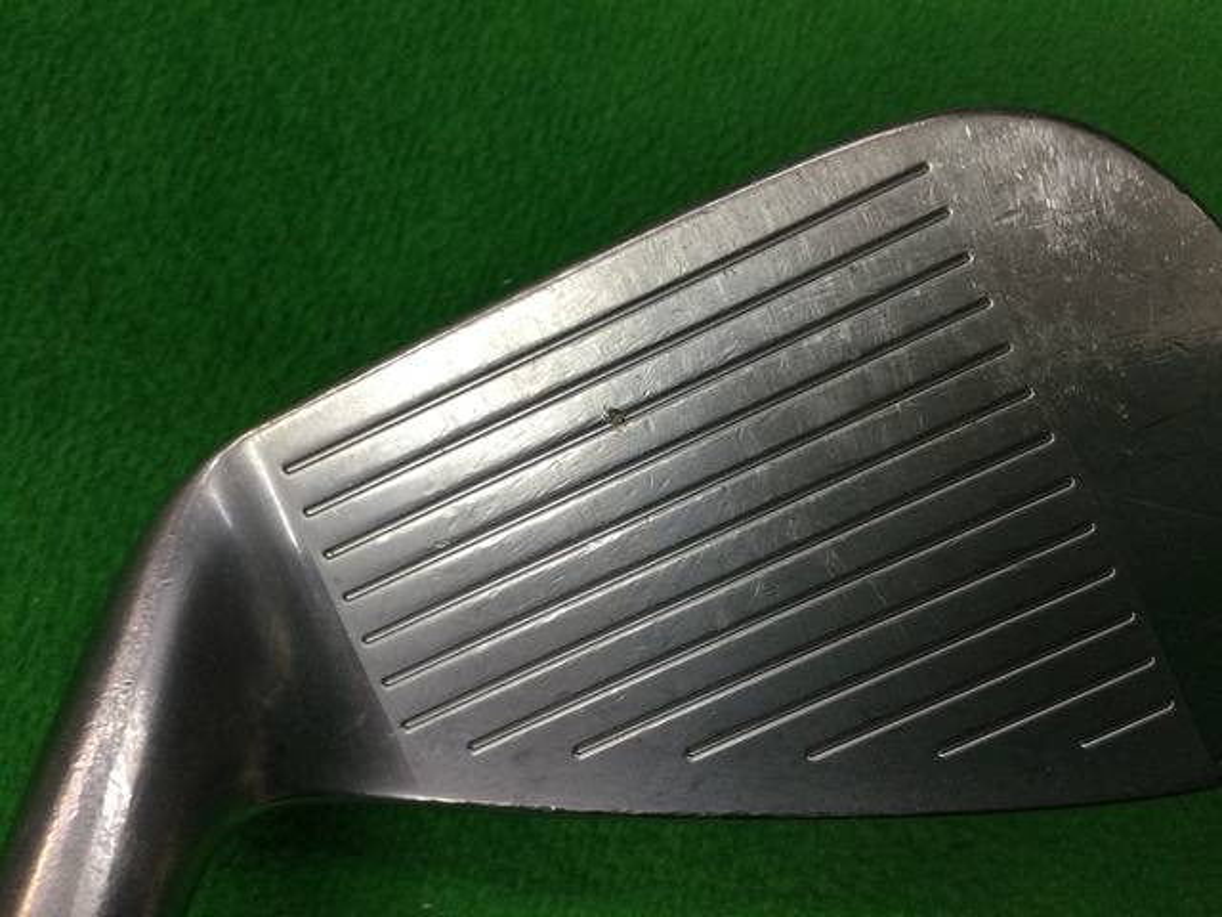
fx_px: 1094
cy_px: 458
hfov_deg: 58.4
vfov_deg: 45.4
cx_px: 611
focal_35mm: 31
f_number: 2.4
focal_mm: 3.3
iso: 50
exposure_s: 1/30
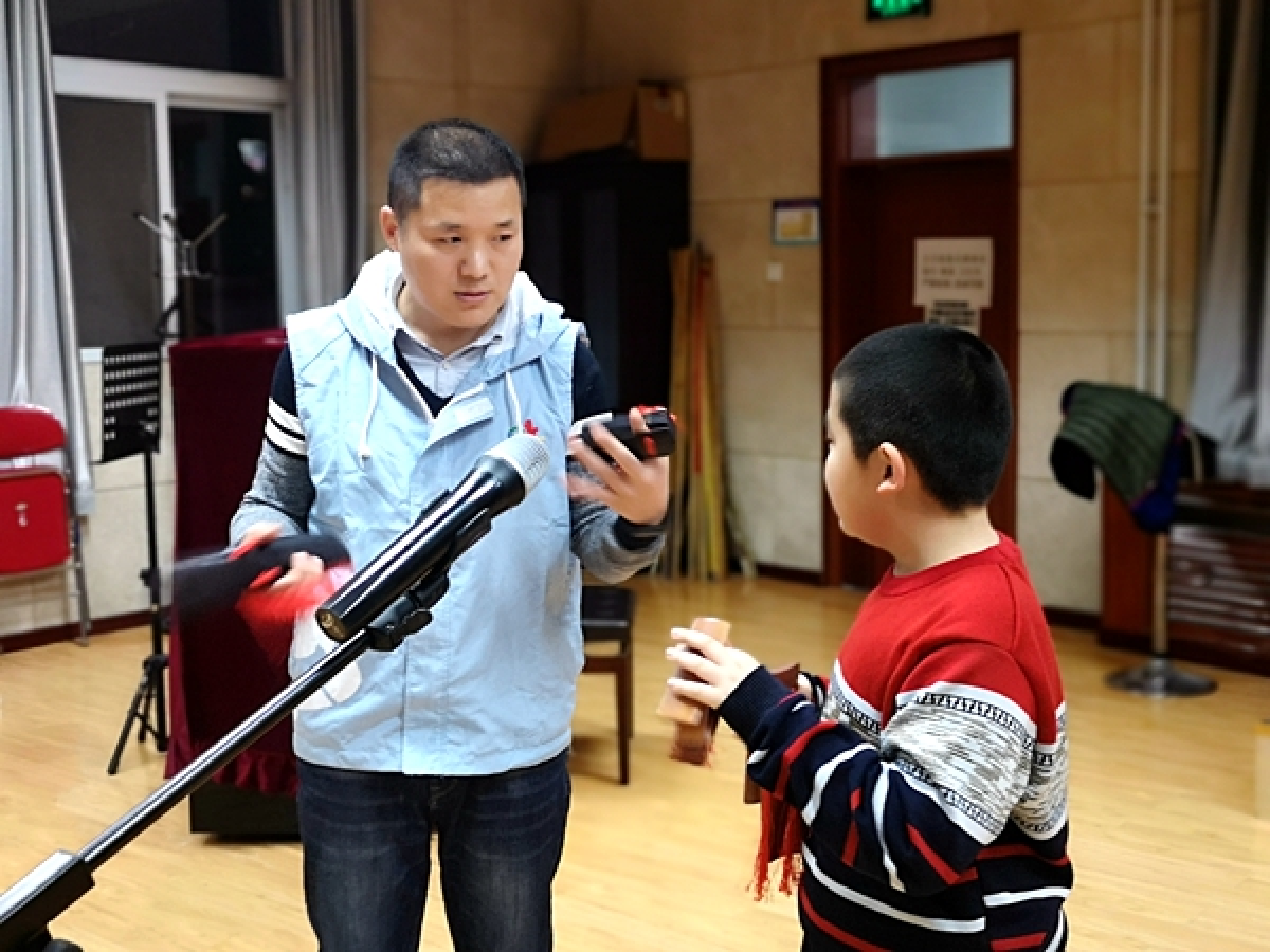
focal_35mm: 46
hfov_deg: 41.2
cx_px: 635
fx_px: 1688
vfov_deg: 31.5
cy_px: 476
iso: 320
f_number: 1.8
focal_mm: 3.95
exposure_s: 1/33.3
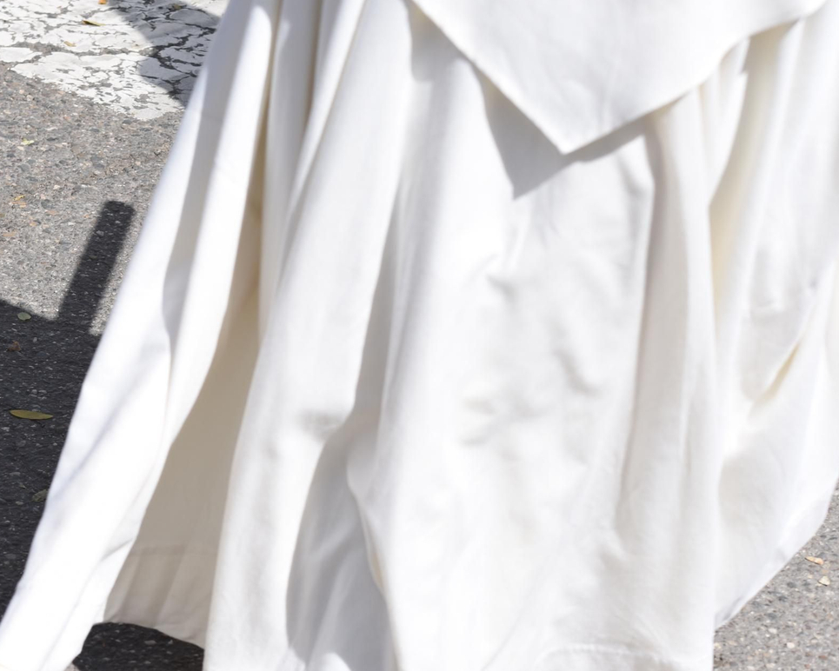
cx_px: 228
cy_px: 264
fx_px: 2707
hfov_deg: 17.5
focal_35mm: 109
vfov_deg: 14.1
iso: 100
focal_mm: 70
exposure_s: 1/500
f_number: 4.5
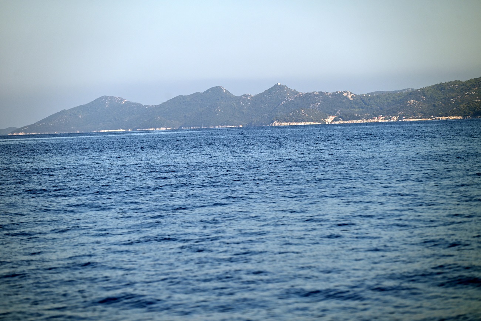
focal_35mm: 180
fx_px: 2405
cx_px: 240
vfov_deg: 7.6
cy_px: 160
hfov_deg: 11.4
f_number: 5.6
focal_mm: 180
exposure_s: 1/1000
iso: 125
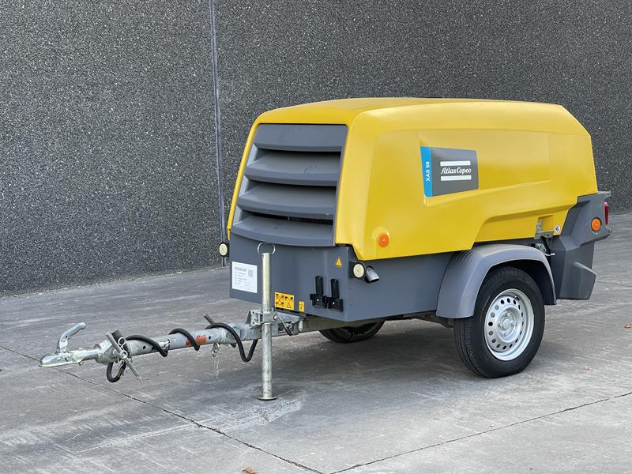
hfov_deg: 30.3
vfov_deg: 22.9
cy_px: 237
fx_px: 1168
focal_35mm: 64
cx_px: 316
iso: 25
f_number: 2.2
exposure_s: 1/99
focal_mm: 7.5
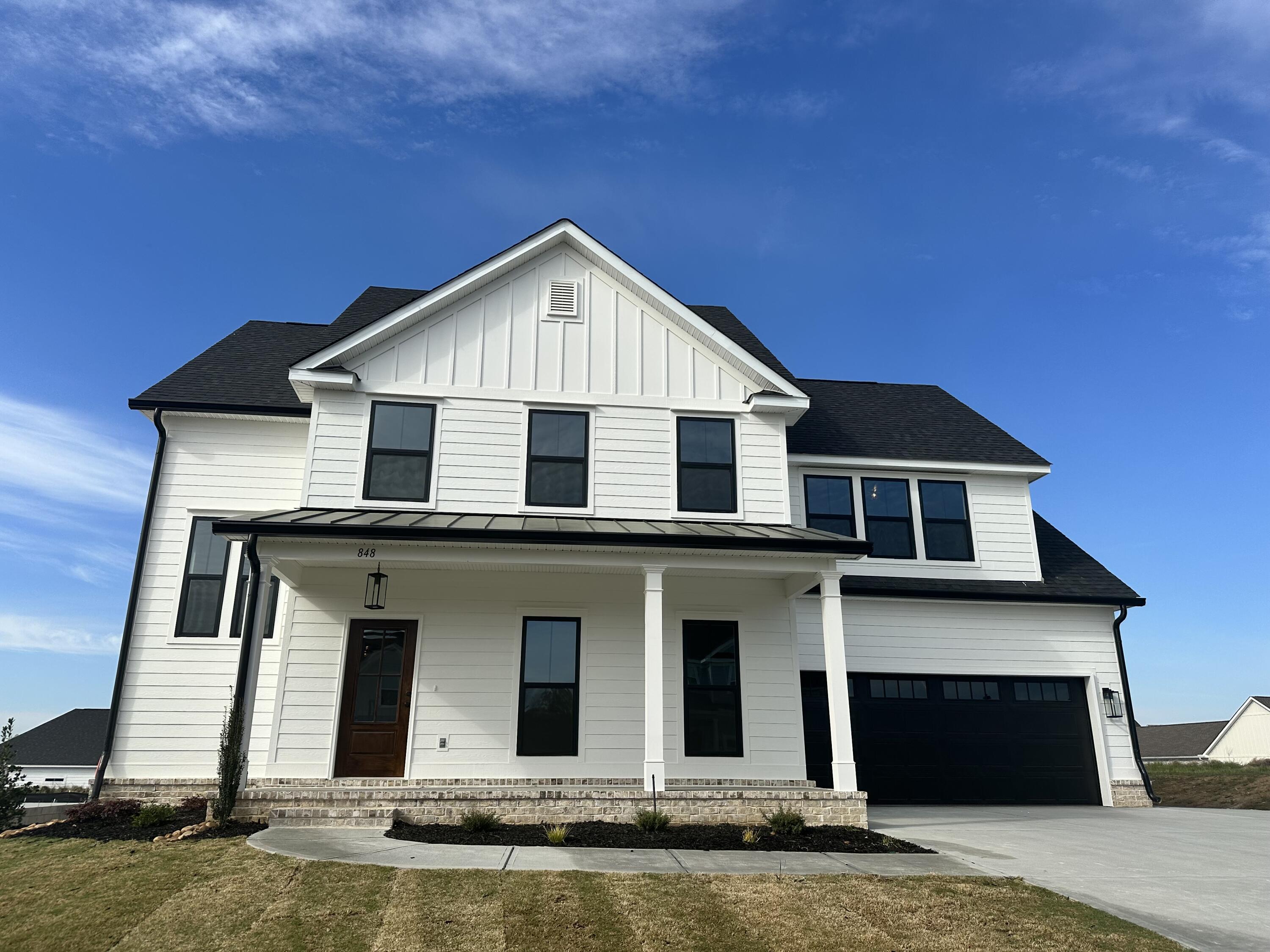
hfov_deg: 71.6
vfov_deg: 56.8
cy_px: 476
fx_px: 881
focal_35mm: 24
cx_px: 635
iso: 80
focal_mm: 6.86
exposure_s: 1/4762
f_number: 1.78
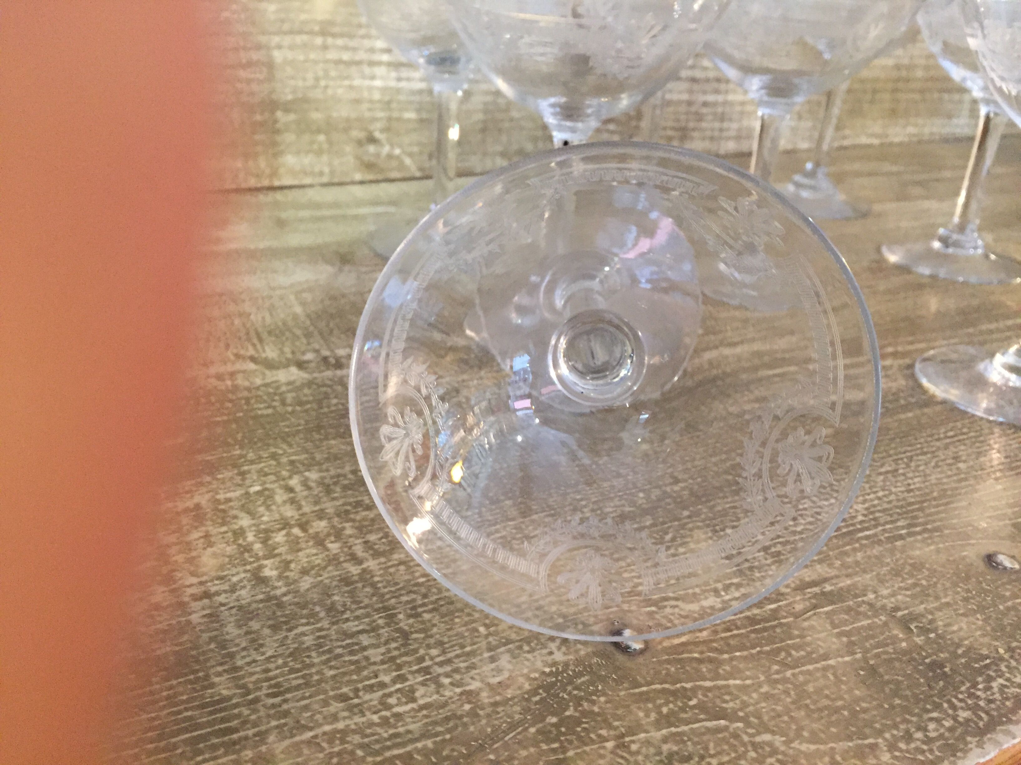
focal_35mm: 29
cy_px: 382
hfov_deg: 61.7
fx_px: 855
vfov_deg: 48.2
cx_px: 510
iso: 320
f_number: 2.2
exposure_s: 1/33
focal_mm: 4.15
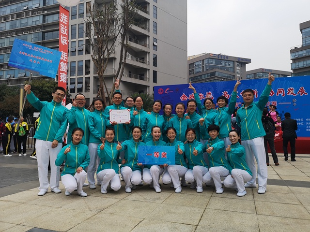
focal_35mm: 27
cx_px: 155
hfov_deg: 65.3
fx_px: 242
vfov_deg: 51.4
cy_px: 116
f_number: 1.8
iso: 50
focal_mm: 3.95
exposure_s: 1/1220
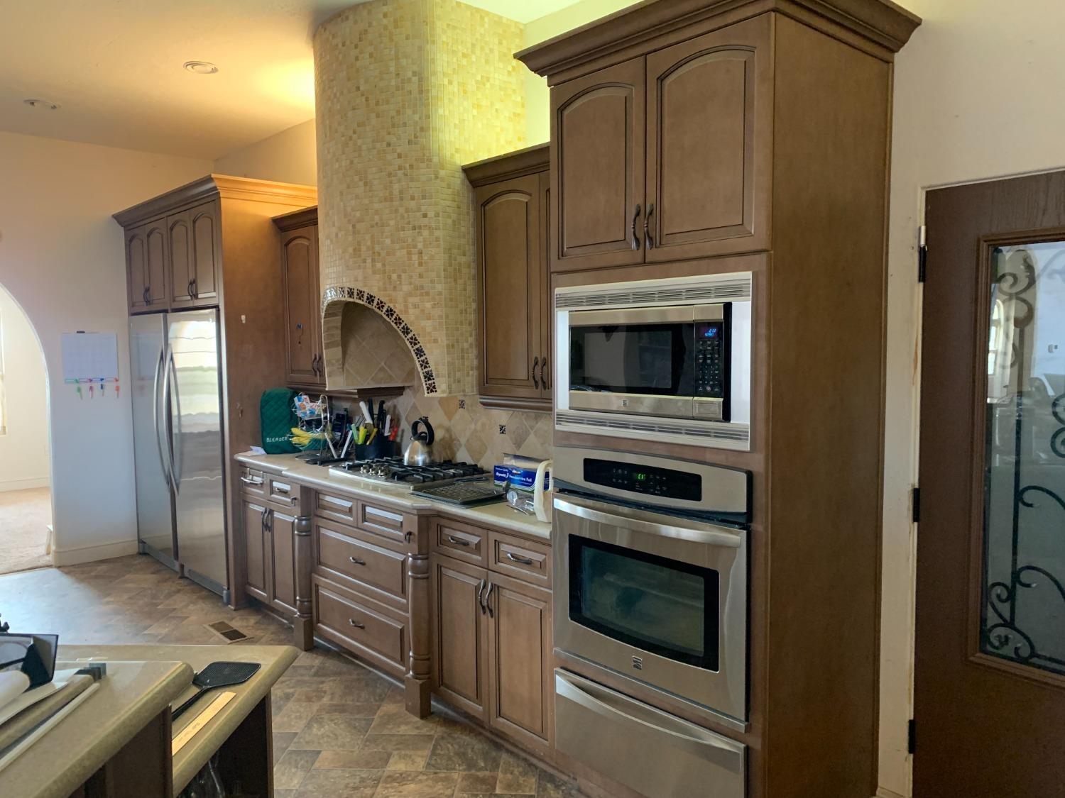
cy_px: 399
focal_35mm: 26
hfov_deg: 67.3
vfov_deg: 53.1
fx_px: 800
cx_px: 532
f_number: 1.8
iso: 320
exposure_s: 1/40
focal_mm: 4.25
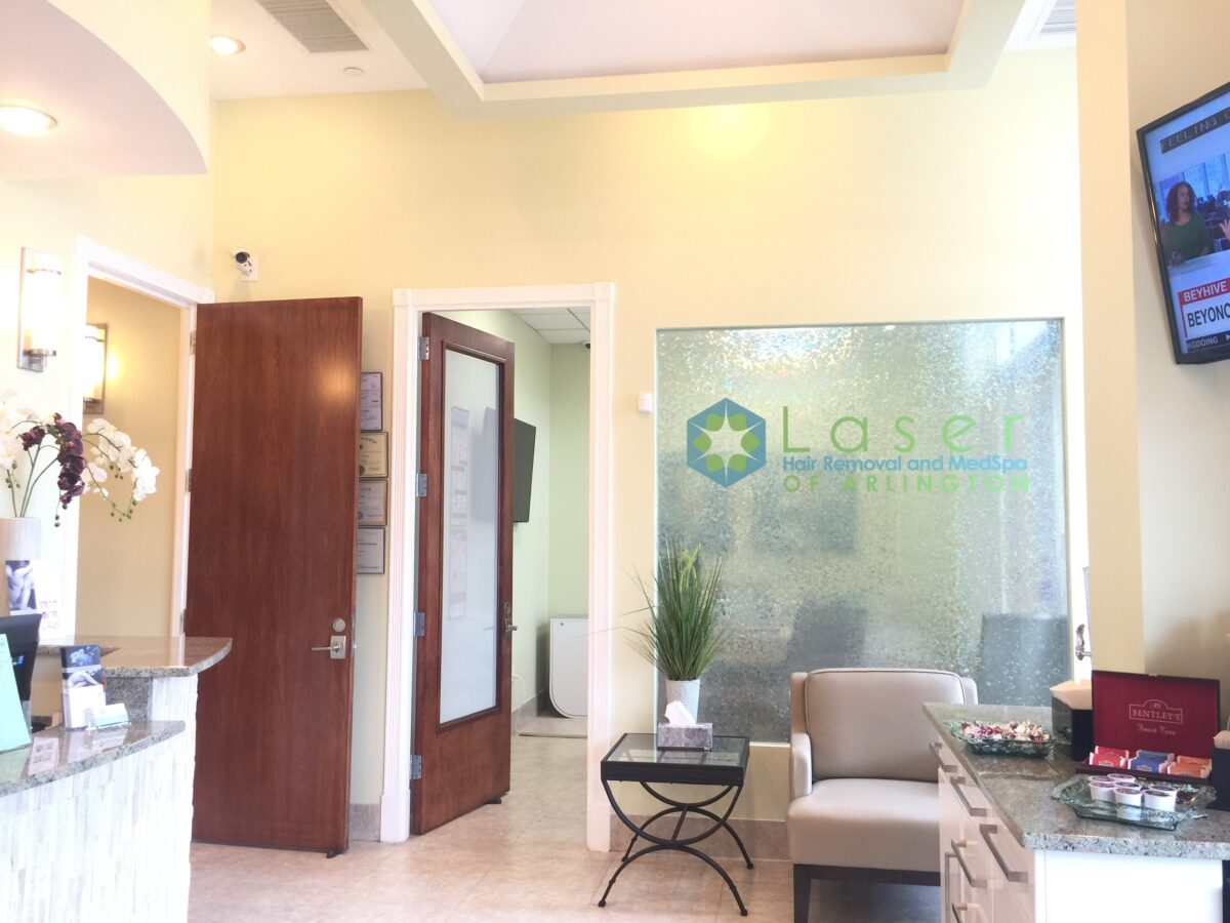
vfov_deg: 48.2
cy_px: 462
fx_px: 1030
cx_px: 615
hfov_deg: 61.7
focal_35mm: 29
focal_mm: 4.15
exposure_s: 1/30
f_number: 2.2
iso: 32
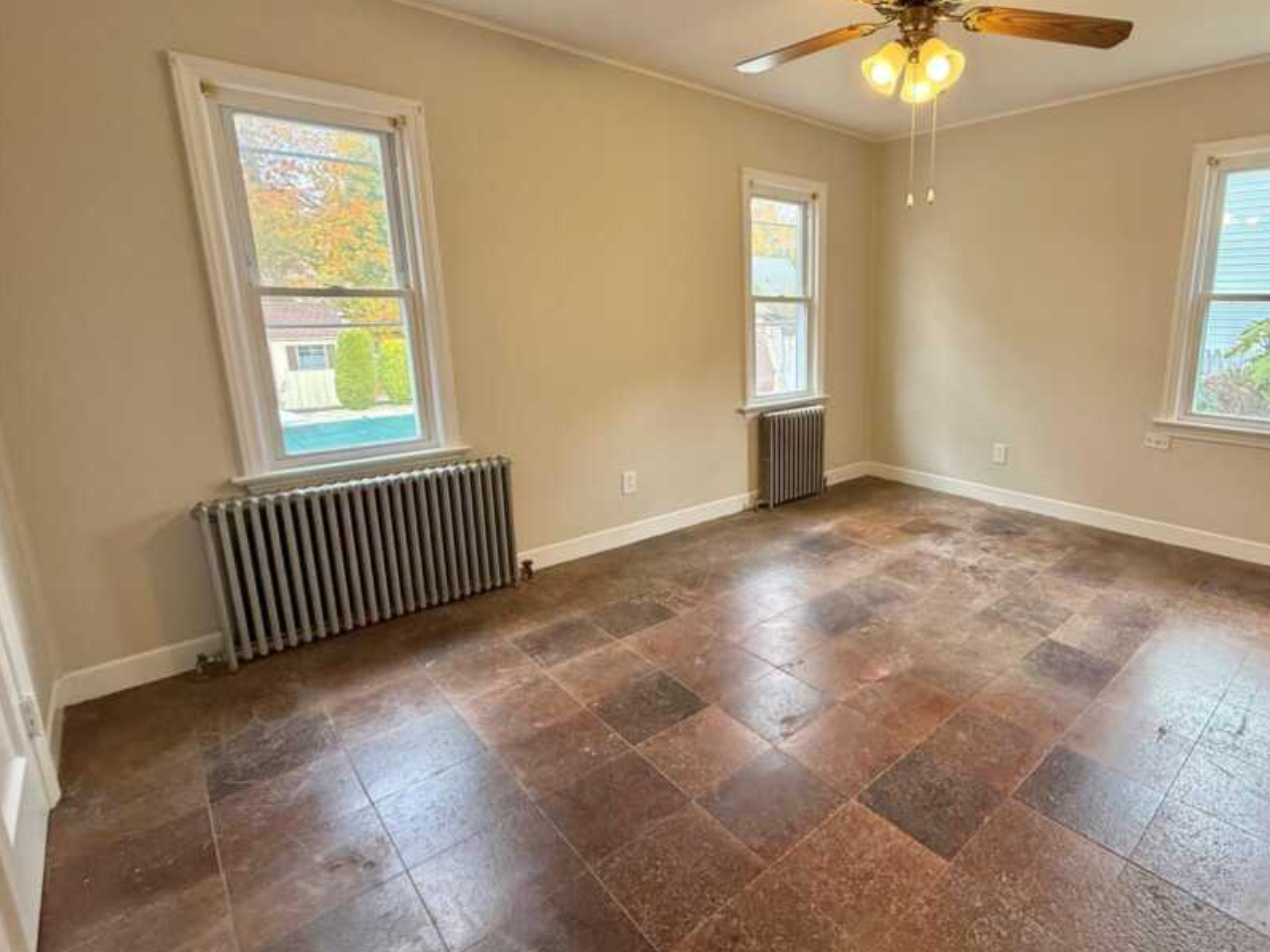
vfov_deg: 71.5
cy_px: 448
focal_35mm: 18
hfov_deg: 85.7
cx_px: 809
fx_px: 660
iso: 200
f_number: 2.2
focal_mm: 2.22
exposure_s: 1/99
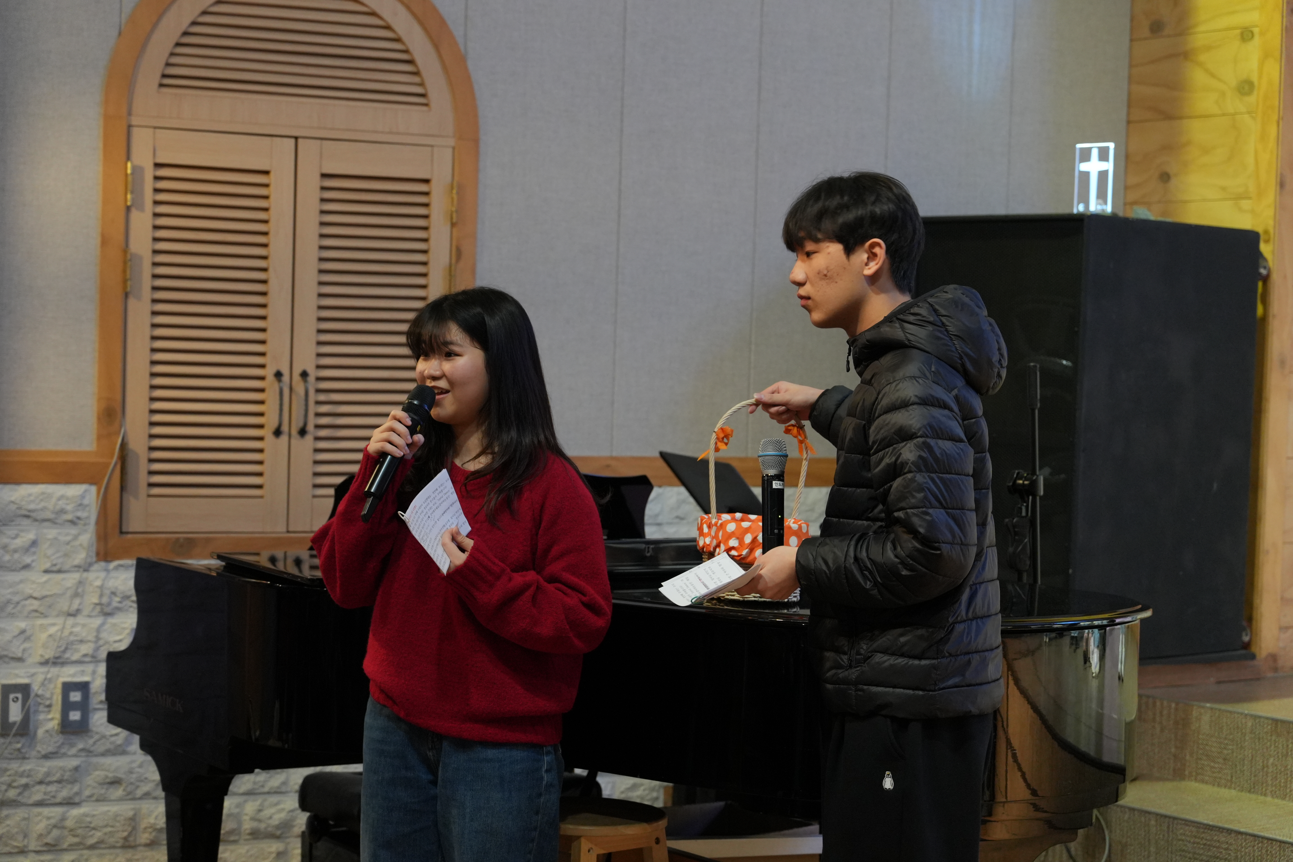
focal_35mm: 69
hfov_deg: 29.2
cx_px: 646
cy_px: 431
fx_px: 2478
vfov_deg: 19.7
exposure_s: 1/80
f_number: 4
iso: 2500
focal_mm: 69
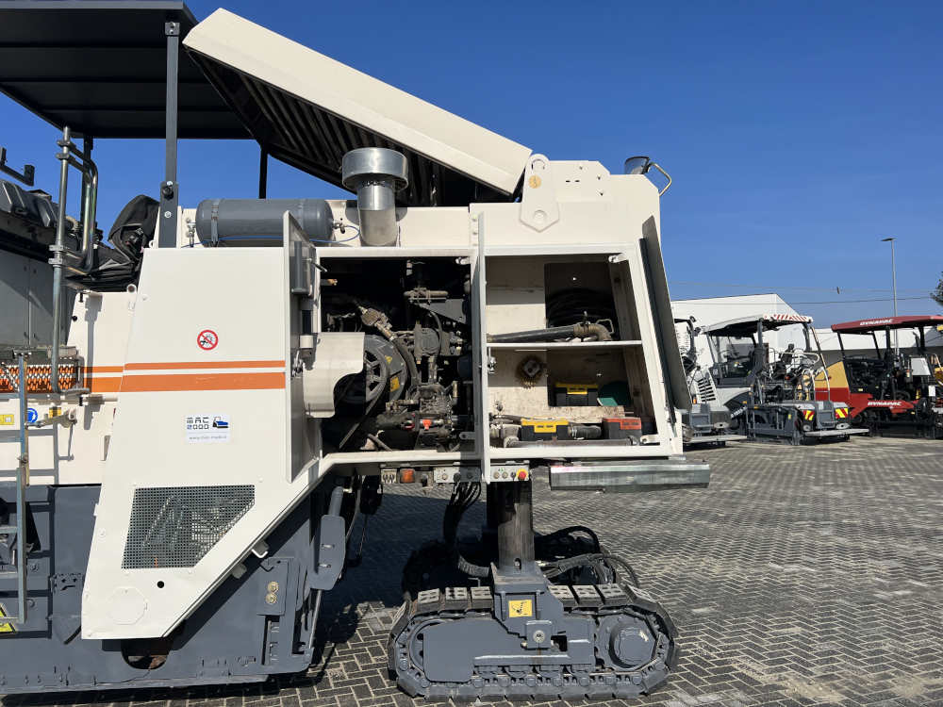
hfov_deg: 67.3
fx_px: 708
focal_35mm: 26
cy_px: 354
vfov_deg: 53.1
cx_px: 472
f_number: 1.5
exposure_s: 1/10309
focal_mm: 5.7
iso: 50
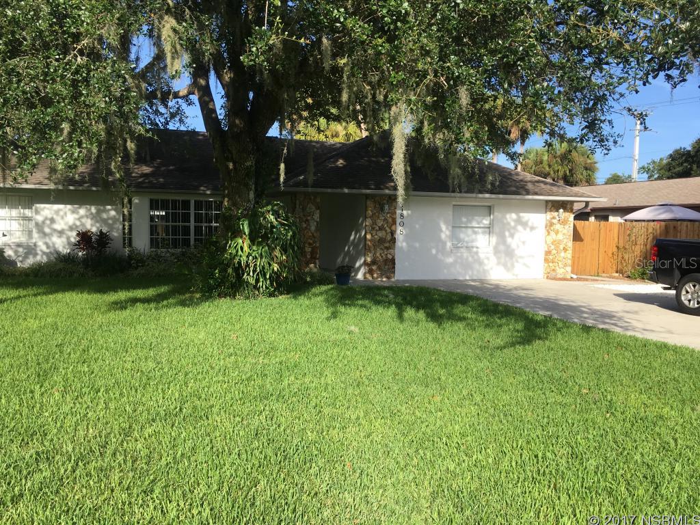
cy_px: 262
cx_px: 350
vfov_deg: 48.2
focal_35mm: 29
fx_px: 586
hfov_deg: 61.7
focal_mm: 4.15
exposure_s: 1/712
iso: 25
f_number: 2.2
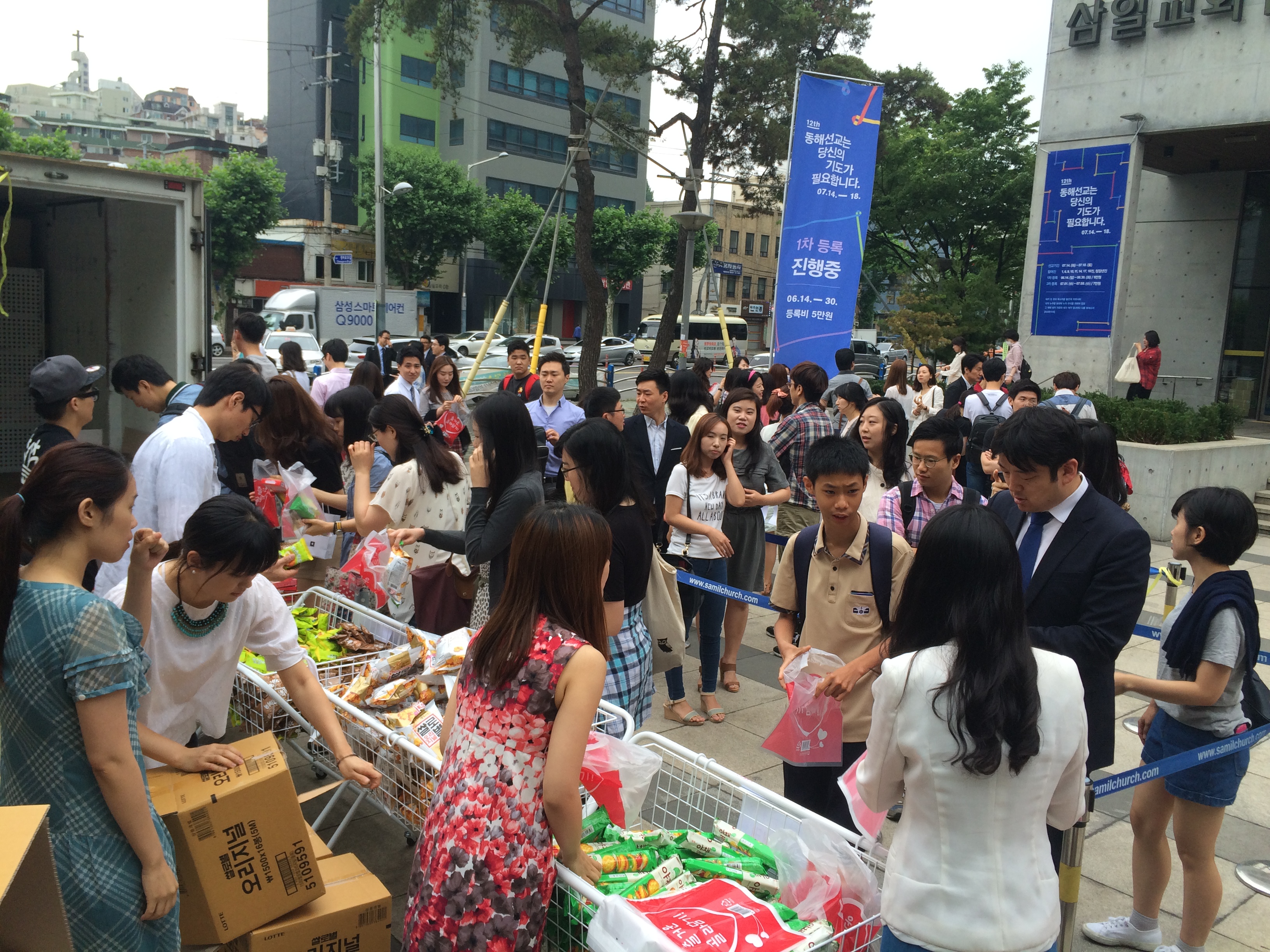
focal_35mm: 29
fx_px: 1064
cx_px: 635
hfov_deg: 61.7
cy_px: 476
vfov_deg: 48.2
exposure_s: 1/157
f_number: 2.2
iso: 32
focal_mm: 4.15
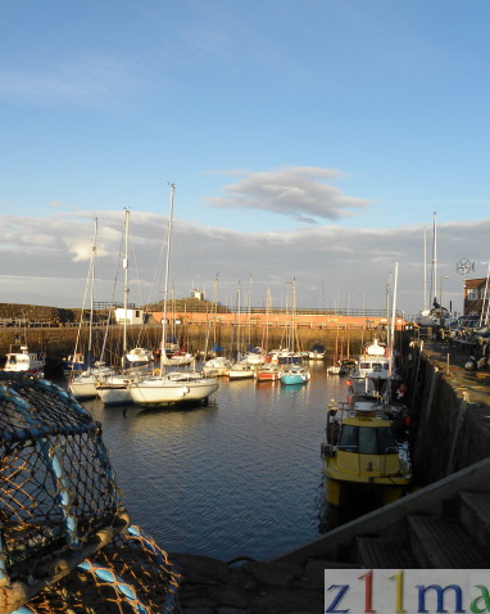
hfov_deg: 42.5
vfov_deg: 52.9
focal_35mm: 34
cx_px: 148
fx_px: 617
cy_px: 307
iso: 64
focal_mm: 4.6
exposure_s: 1/226
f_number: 5
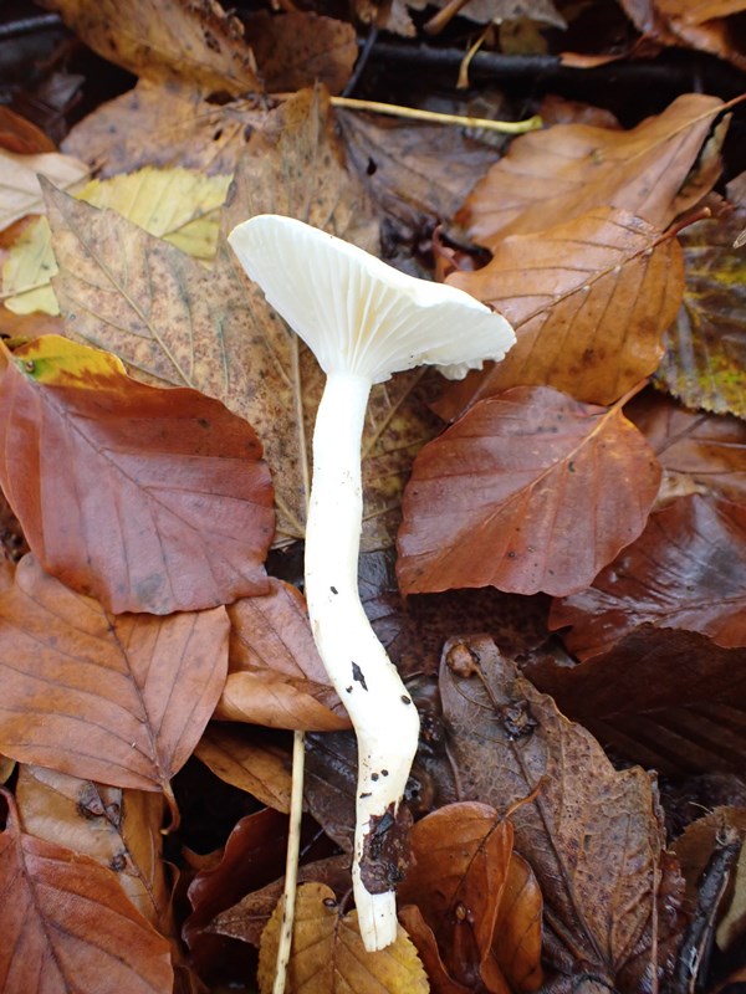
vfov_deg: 60.0
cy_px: 497
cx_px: 373
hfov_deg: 46.8
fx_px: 862
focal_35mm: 30
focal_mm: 5.4
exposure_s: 1/125
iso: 500
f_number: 2.3
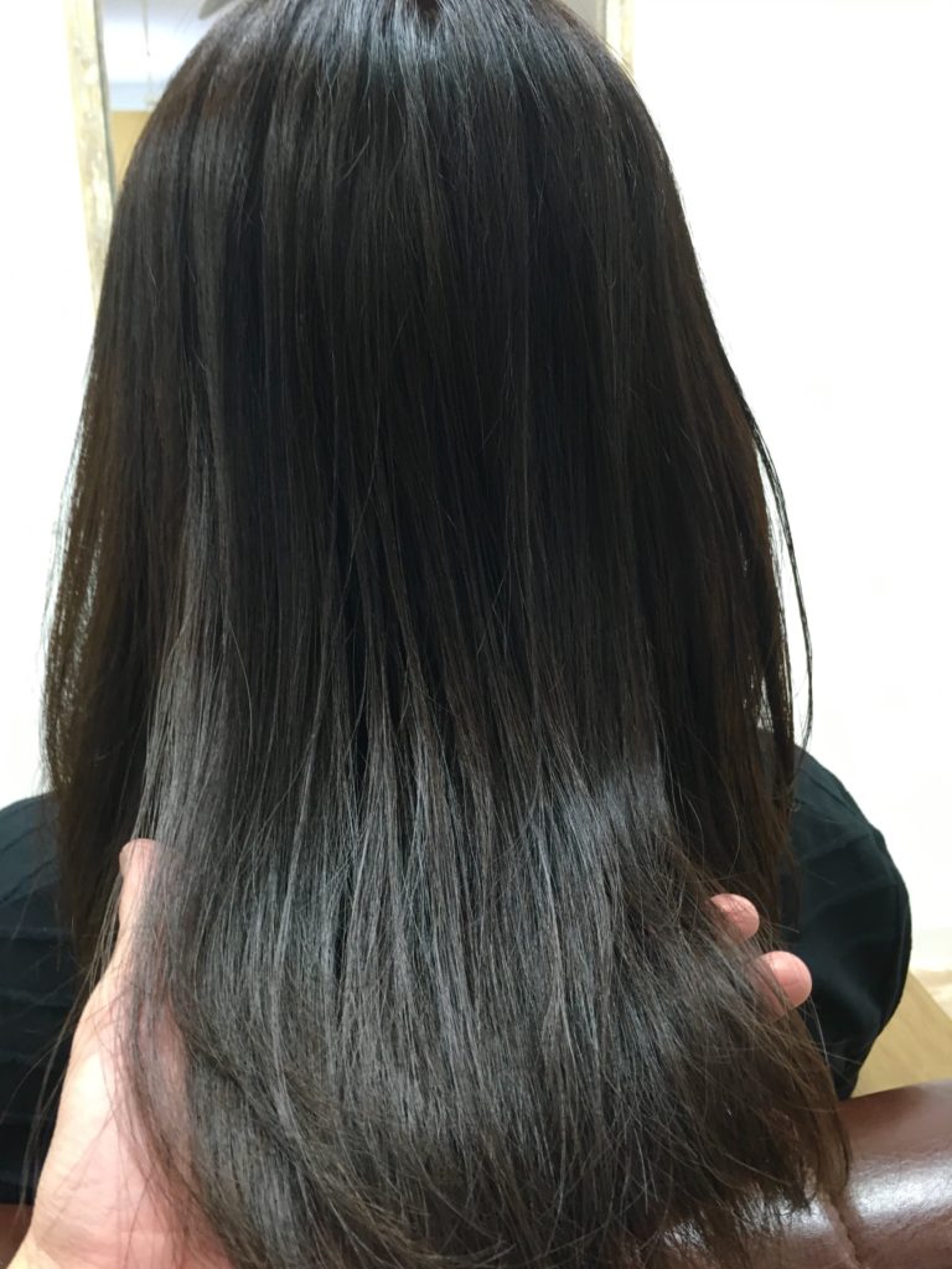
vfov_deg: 61.7
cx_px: 476
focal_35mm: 29
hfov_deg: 48.2
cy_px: 634
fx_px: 1063
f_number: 2.2
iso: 80
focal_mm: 4.15
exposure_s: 1/30
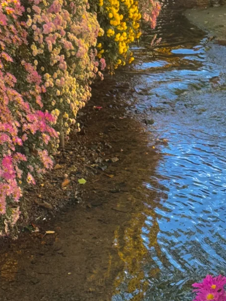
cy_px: 203
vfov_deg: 17.4
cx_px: 189
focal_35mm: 113
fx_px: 984
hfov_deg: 13.0
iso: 64
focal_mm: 6.76
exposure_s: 1/296
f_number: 1.78
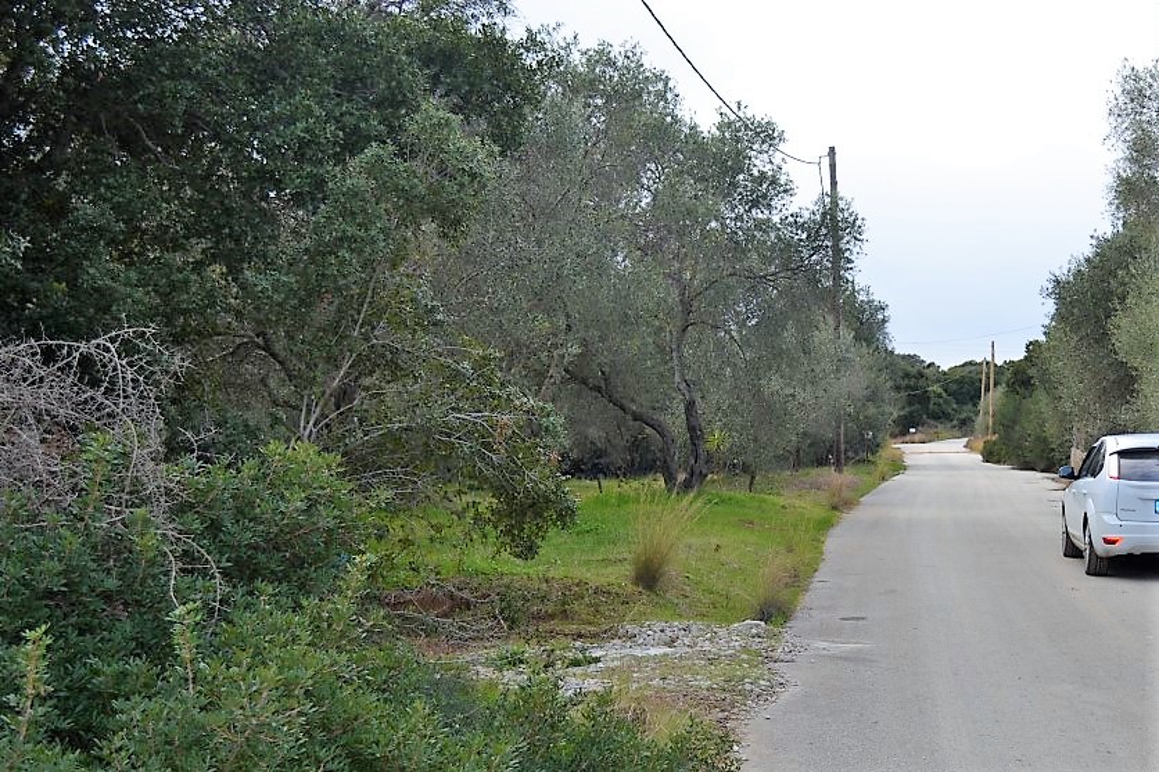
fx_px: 1255
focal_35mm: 39
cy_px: 386
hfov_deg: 49.6
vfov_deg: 34.2
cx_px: 580
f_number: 4.2
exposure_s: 1/200
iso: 100
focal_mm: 26
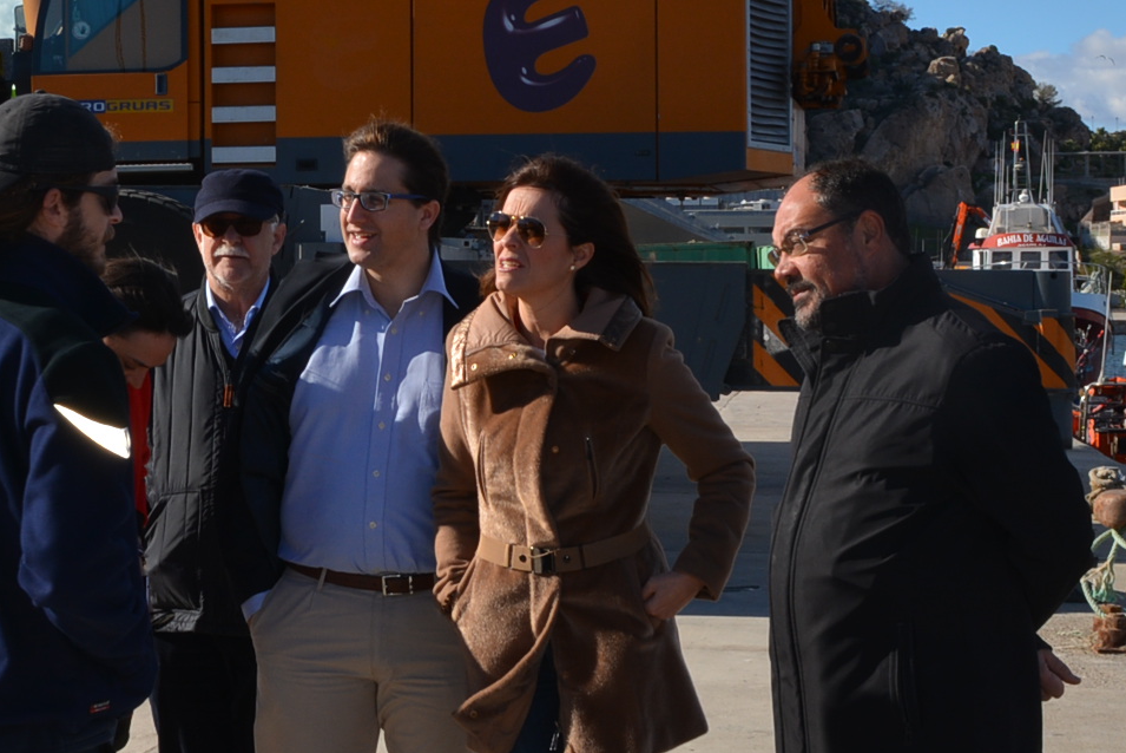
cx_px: 417
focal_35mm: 94
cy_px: 113
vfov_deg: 14.5
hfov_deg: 21.6
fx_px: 2942
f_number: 11
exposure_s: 1/200
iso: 100
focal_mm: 20
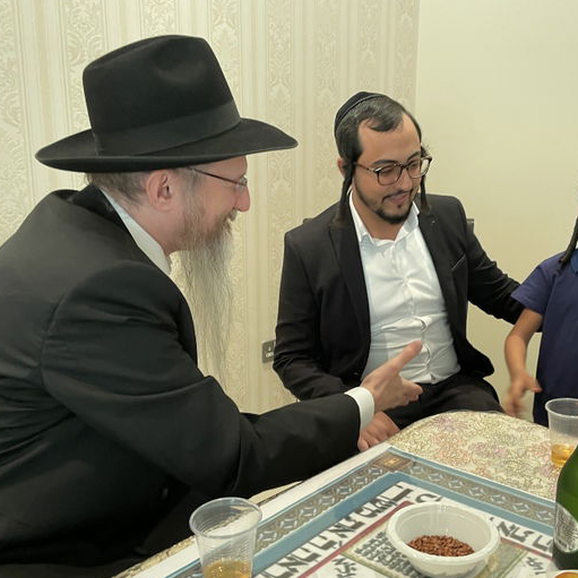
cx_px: 366
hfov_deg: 45.6
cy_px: 318
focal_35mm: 36
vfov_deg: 46.0
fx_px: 680
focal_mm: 4.2
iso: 160
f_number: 1.6
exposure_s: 1/50
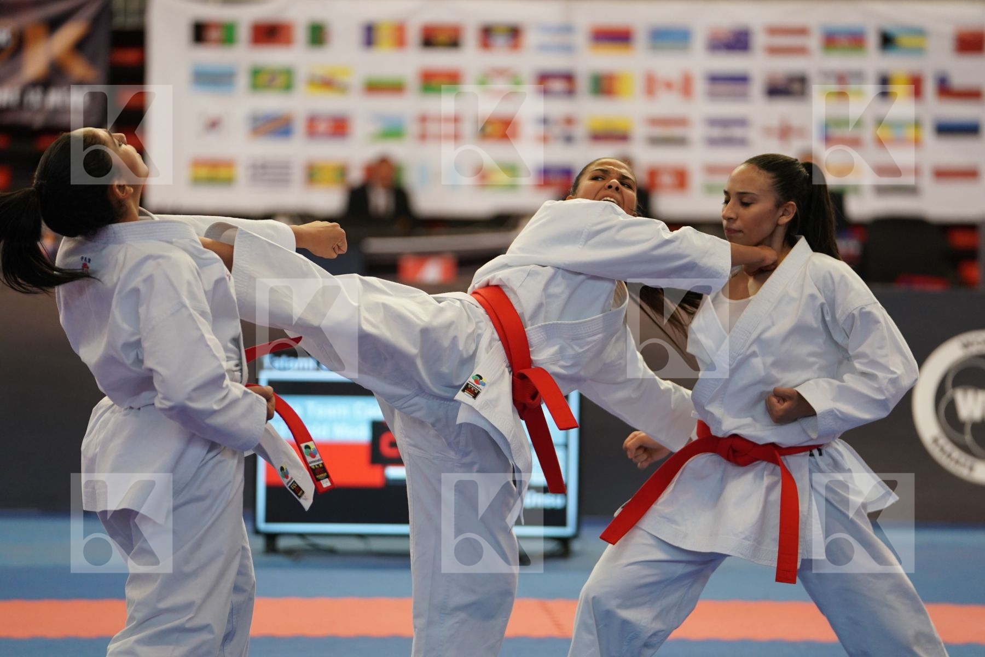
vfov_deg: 8.3
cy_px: 328
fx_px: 4514
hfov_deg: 12.5
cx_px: 492
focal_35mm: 165
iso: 1250
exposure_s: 1/500
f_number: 2.8
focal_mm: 165
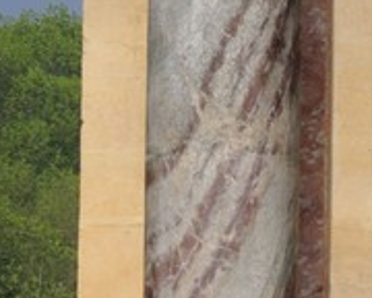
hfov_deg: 1.5
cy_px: -246
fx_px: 13795
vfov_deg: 1.2
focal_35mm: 1253
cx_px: 1509
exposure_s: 1/160
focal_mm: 150
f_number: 16
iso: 200
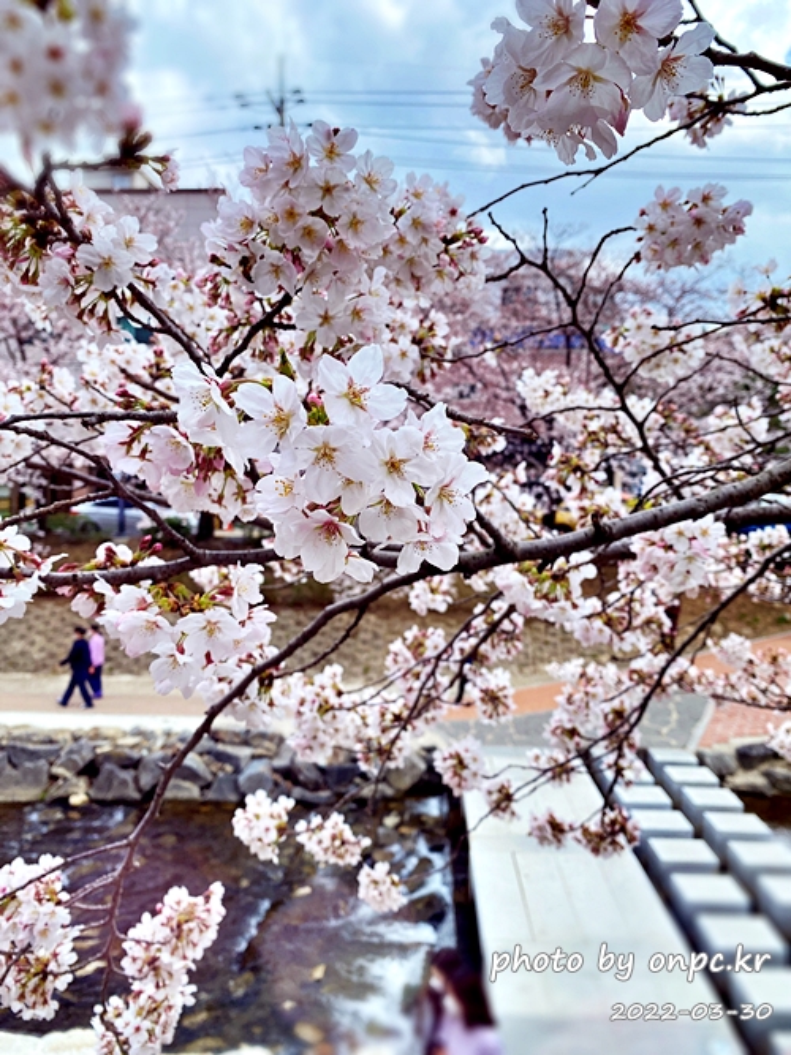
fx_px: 792
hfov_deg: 53.0
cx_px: 396
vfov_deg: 67.3
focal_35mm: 26
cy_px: 528
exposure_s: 1/1206
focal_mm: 4.25
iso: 32
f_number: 1.8
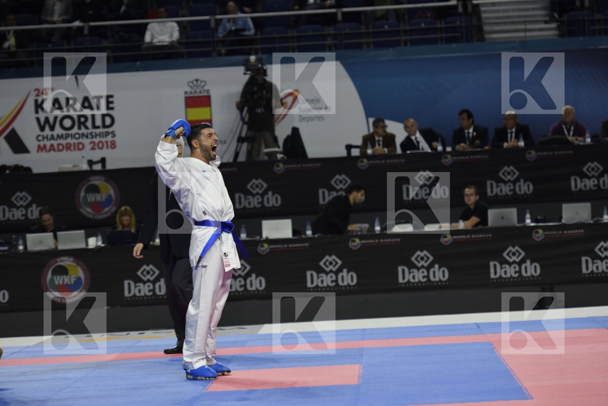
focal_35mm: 170
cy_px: 203
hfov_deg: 12.1
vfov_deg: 8.1
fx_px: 2871
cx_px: 304
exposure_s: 1/800
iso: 1250
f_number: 4
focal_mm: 170
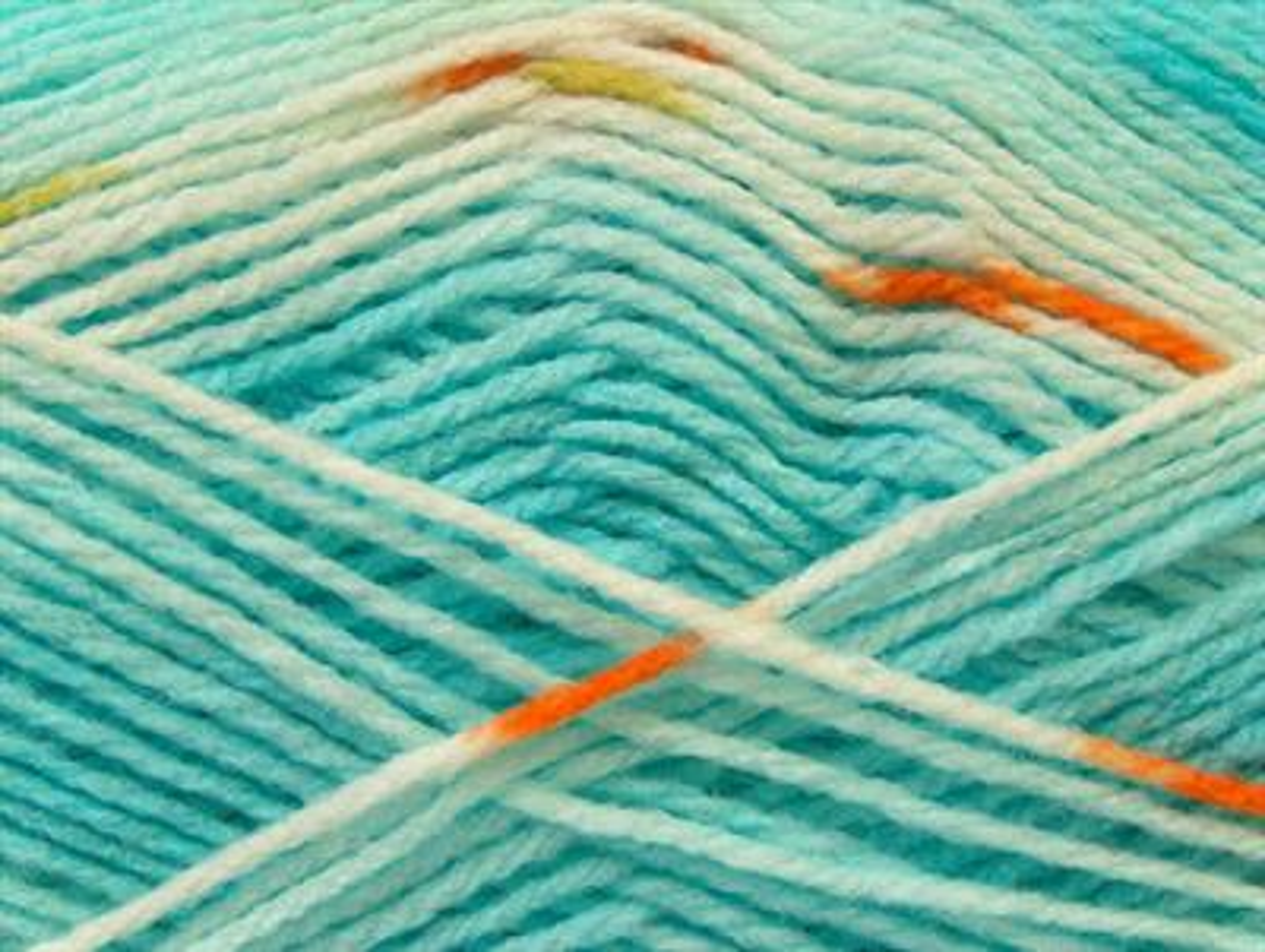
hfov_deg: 27.0
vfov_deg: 20.5
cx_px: 632
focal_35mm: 72
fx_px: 2634
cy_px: 476
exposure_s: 1/55.3
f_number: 2.9
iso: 200
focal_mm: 14.73
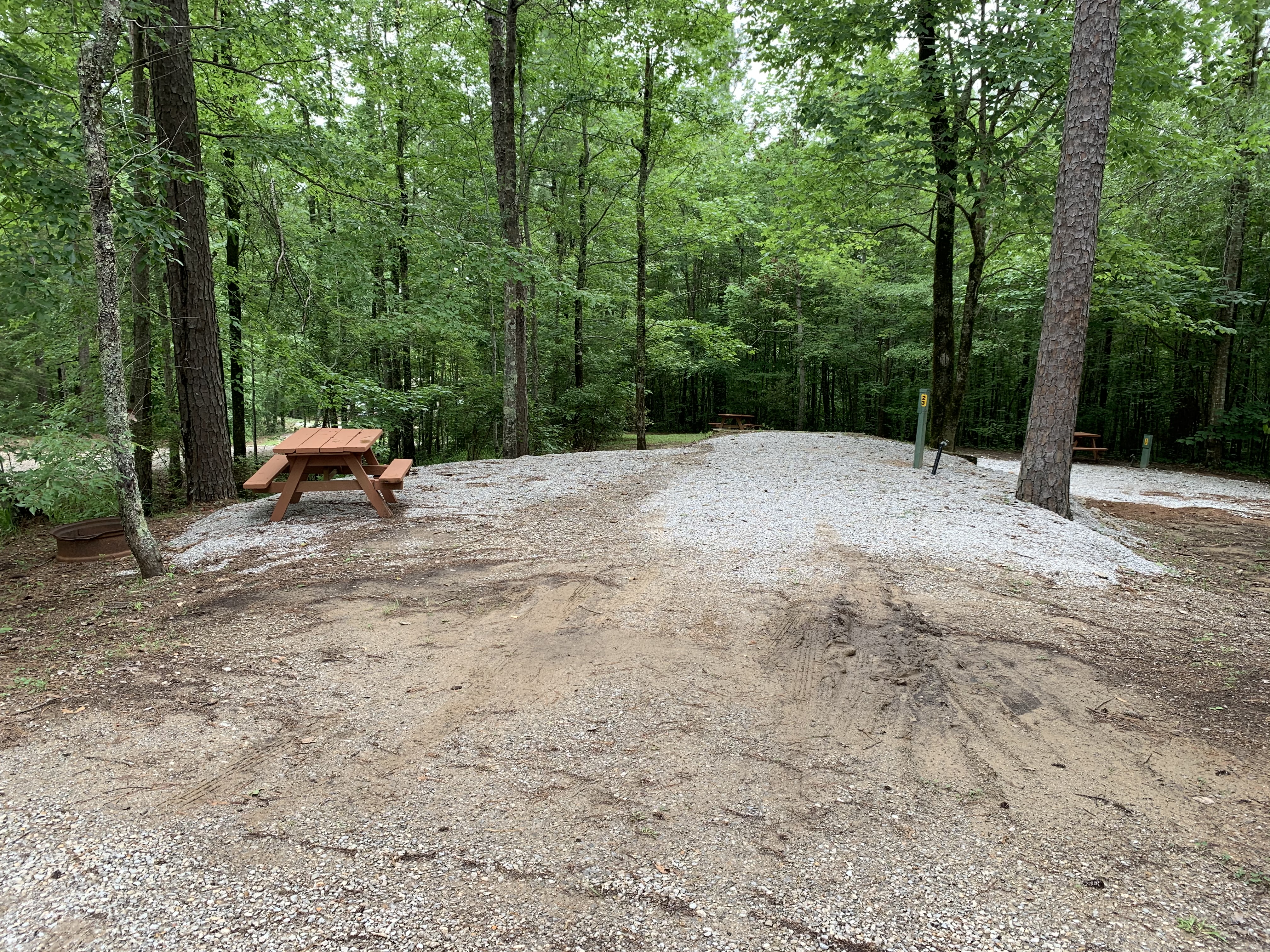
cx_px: 635
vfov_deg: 53.1
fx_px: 954
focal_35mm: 26
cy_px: 476
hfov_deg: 67.3
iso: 25
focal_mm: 4.25
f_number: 1.8
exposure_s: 1/122
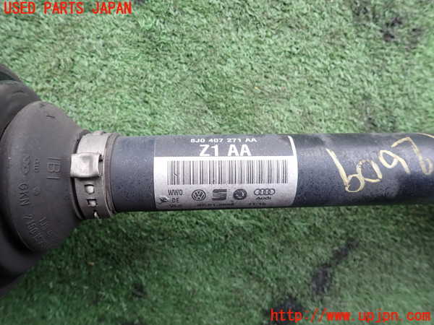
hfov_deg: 69.4
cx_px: 217
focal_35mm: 25
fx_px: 313
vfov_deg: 54.9
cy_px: 162
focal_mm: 4.5
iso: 100
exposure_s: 1/160
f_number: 2.8
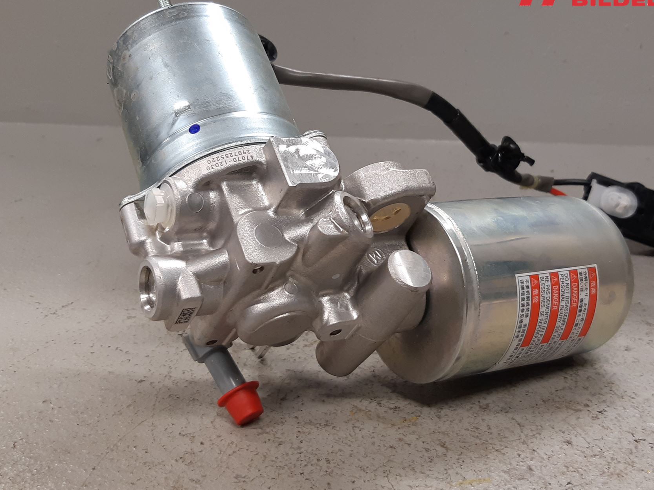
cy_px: 241
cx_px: 358
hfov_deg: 56.7
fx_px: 605
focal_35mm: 32
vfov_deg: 44.2
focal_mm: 3.93
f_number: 1.7
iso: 80
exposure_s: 1/50
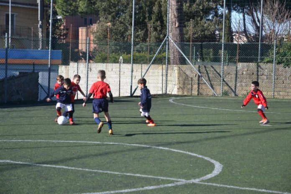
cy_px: 97
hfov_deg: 19.5
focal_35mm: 105
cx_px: 146
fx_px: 849
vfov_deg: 13.0
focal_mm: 70
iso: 400
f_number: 5
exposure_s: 1/1250
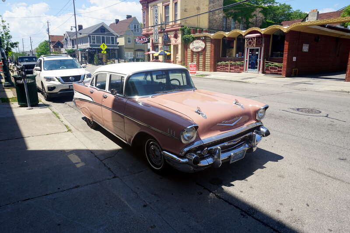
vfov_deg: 53.1
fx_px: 233
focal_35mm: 24
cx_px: 175
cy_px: 116
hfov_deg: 73.8
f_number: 10
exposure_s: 1/100
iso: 100
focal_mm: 16
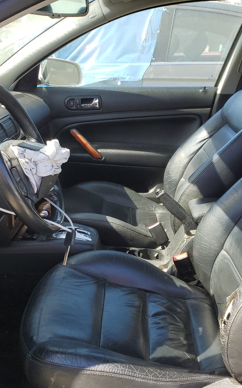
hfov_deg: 30.5
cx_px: 110
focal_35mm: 42
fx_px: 443
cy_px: 221
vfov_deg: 47.1
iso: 50
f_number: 1.5
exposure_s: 1/476
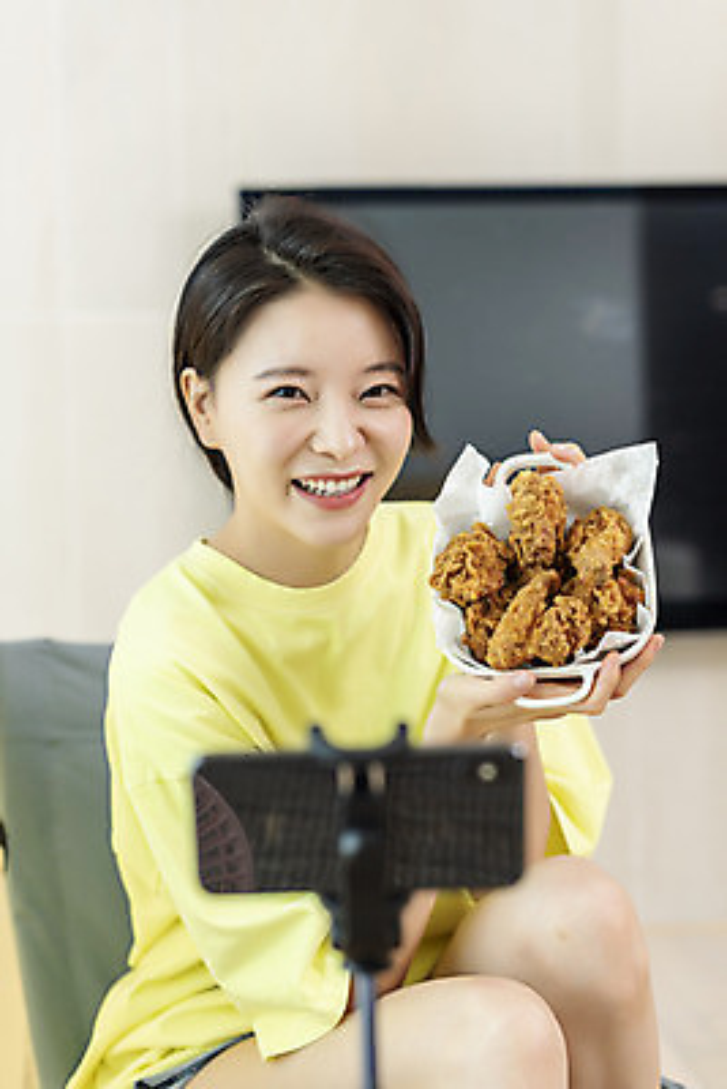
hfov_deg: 27.0
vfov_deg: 39.6
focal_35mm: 50
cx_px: 364
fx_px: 1513
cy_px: 544
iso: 400
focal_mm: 50
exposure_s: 1/160
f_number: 2.8
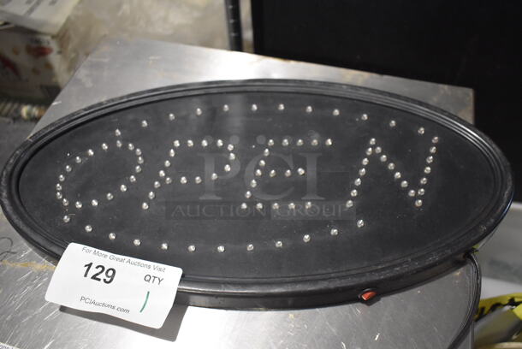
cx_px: 261
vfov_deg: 40.1
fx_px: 479
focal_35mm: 33
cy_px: 174
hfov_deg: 57.2
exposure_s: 1/125
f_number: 3.8
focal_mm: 22
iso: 2800
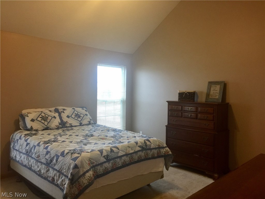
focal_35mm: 29
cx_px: 132
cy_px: 100
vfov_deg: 48.2
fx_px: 222
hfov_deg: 61.7
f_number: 2.2
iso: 64
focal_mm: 4.15
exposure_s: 1/15
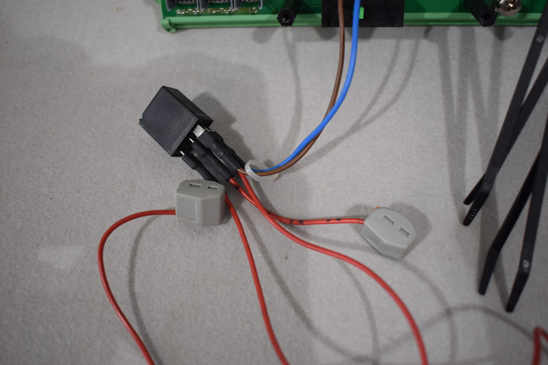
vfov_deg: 36.9
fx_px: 548
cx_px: 274
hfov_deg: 53.1
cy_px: 182
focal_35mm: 36
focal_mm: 24
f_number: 3.8
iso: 640
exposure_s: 1/250
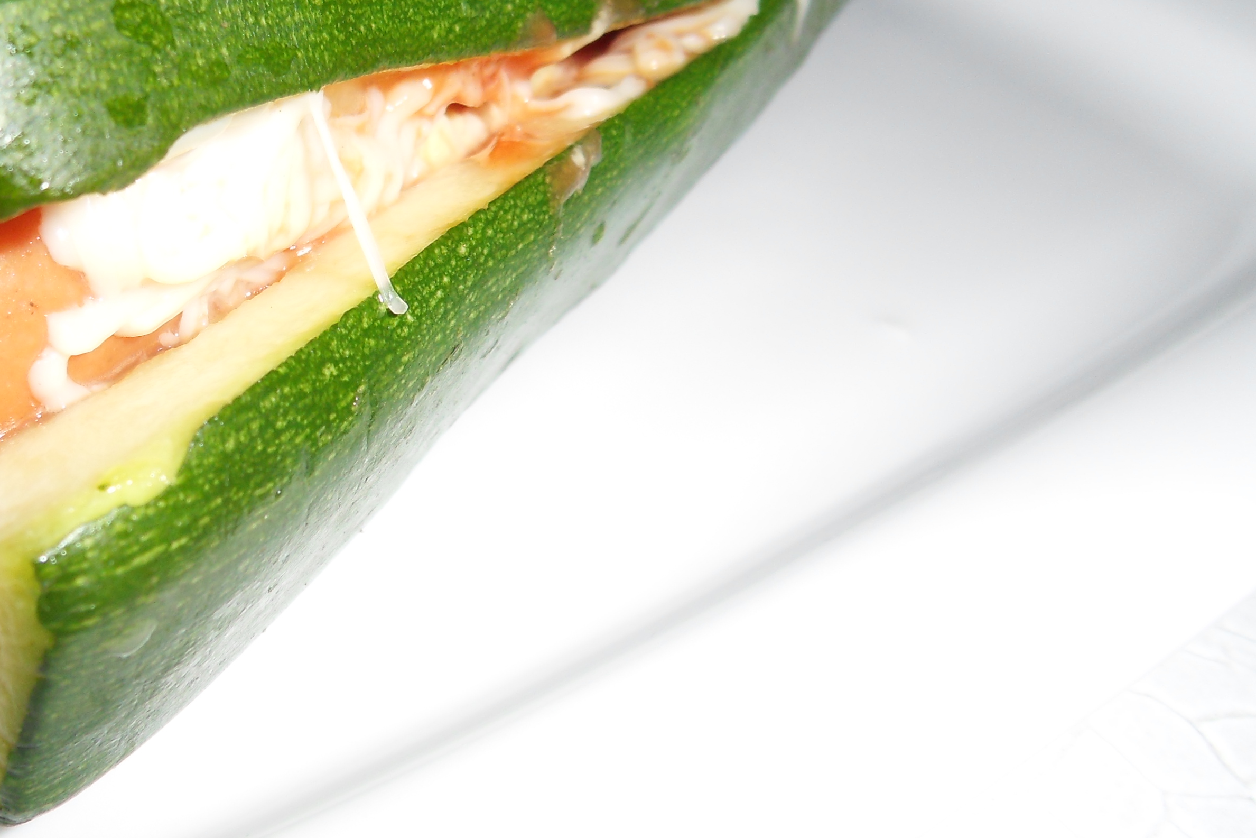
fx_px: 1465
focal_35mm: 42
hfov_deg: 44.1
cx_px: 247
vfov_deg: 31.7
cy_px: 311
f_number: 7.5
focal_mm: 4.2
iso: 100
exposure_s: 1/45
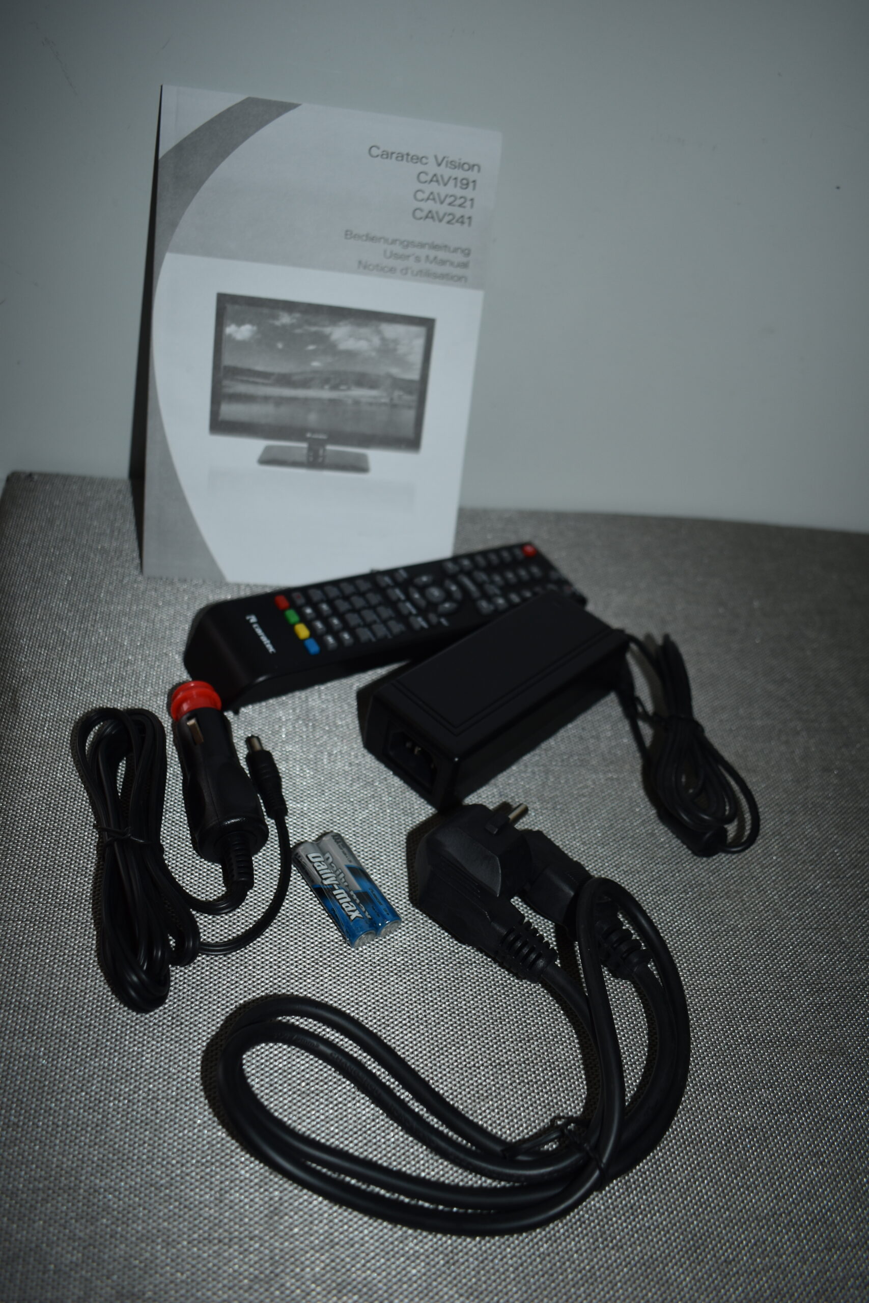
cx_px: 434
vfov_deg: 67.4
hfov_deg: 47.9
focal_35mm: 27
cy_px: 652
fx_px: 977
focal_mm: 18
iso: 160
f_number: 3.5
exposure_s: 1/100
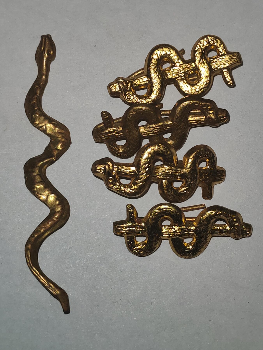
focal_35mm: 68
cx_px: 132
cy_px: 175
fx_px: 689
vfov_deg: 28.6
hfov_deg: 21.6
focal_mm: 5.52
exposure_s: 1/100
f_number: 1.95
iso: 100
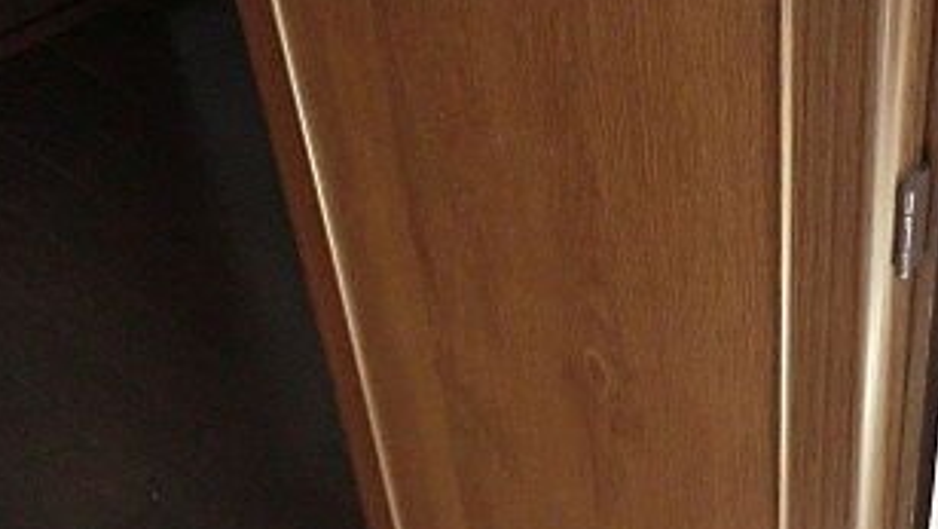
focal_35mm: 59
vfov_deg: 20.4
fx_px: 1468
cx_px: 709
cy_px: 232
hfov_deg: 34.6
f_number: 2.8
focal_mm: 4.7
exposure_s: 1/60
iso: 320
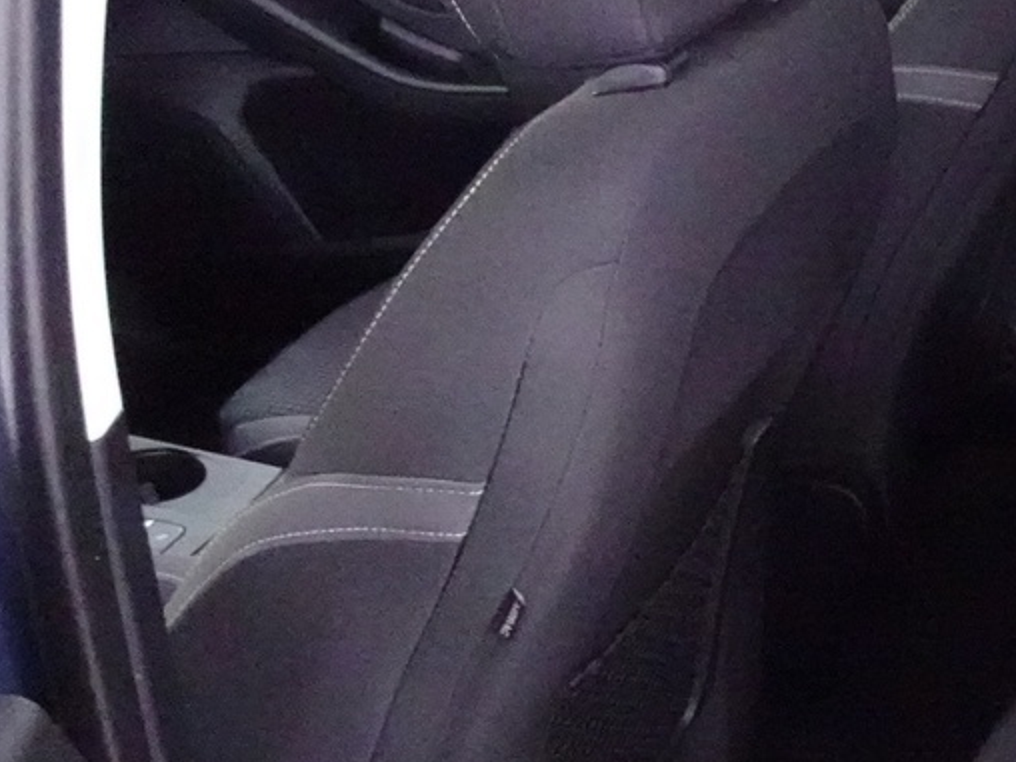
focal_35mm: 68
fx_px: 1996
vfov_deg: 21.5
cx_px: 1336
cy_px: 548
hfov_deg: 24.7
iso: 3200
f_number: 3.5
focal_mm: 4.25
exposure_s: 1/20
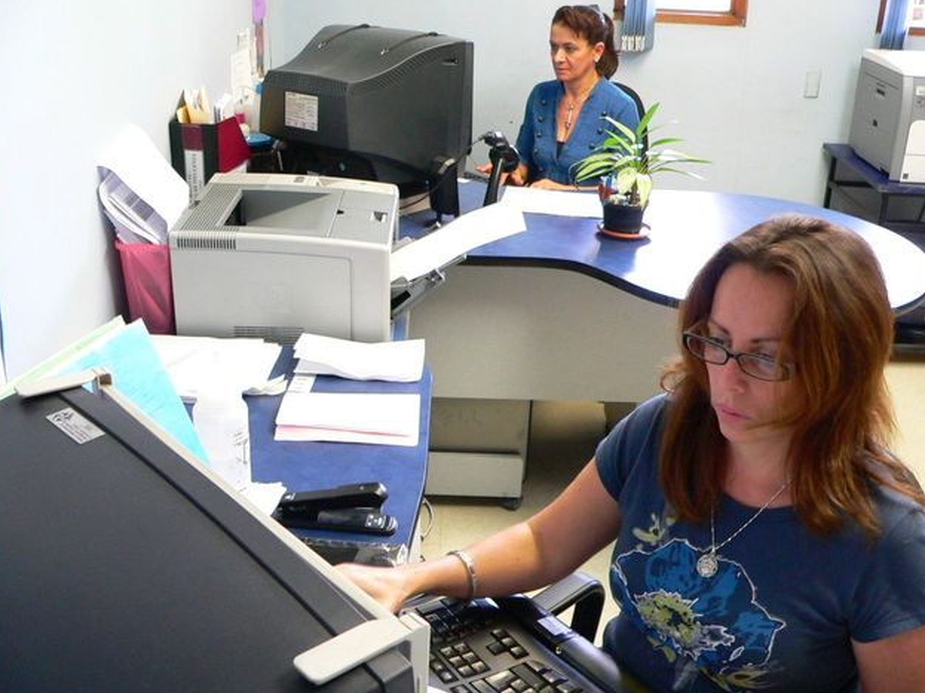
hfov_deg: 50.1
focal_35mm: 37
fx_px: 989
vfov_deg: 38.7
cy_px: 349
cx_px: 462
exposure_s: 1/4
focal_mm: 6
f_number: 2.8
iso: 200
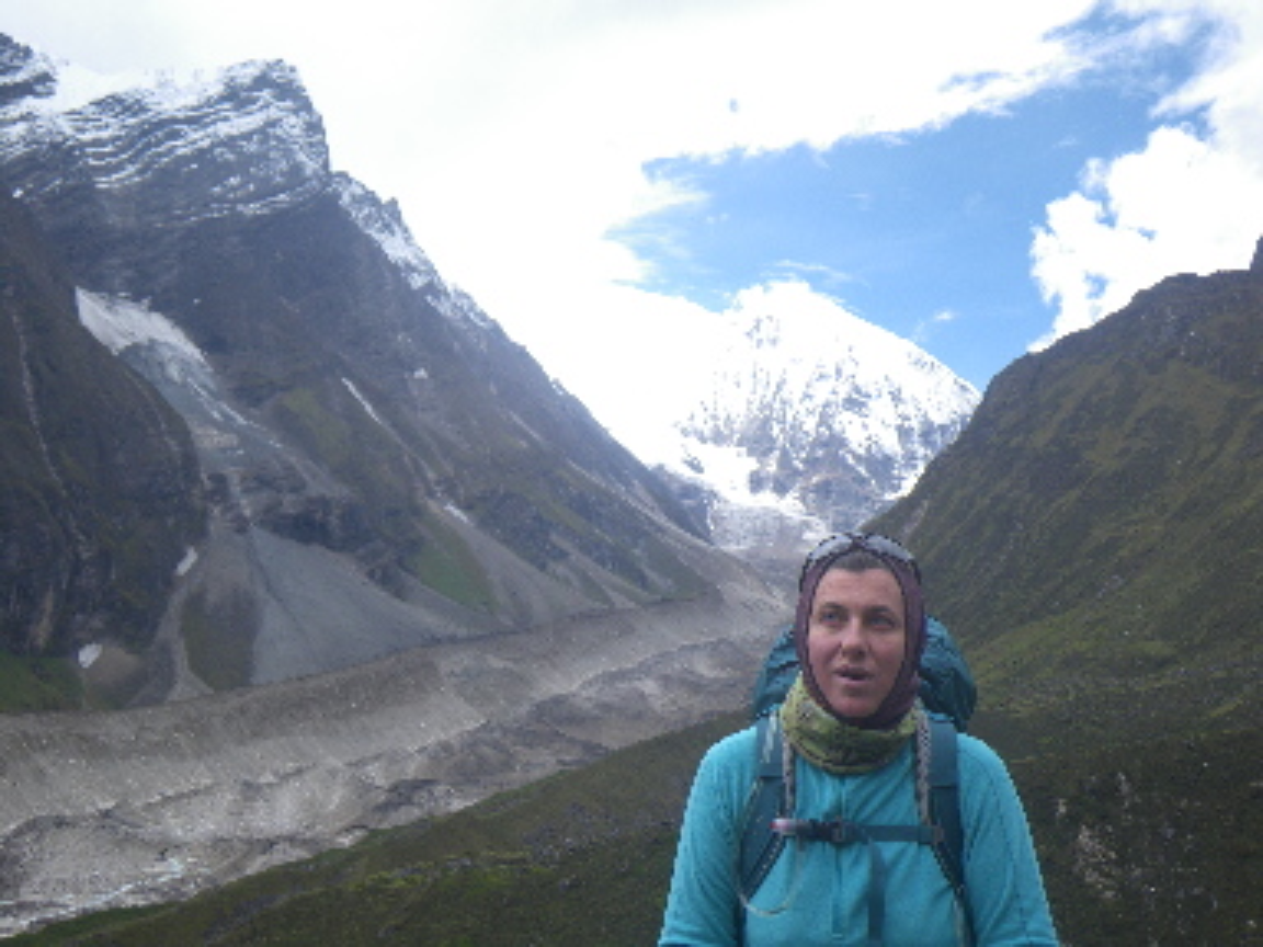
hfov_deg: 54.0
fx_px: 1241
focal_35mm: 34
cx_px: 632
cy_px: 474
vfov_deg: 41.8
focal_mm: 6.1
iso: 50
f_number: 3.8
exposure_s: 1/250
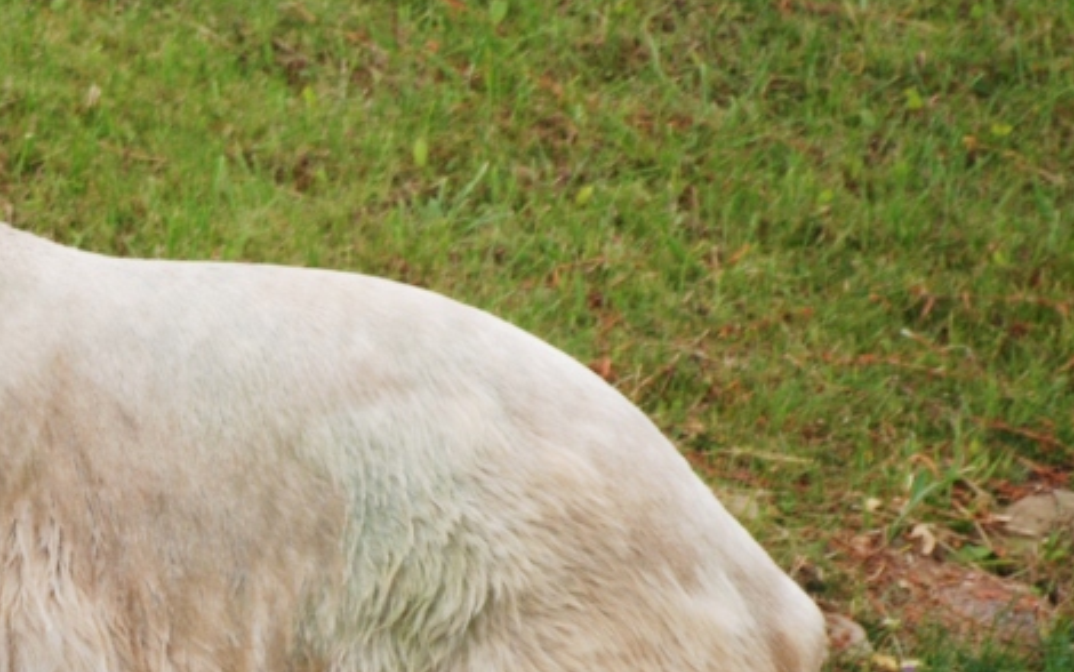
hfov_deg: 2.9
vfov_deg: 1.8
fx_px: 21460
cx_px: 55
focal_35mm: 733
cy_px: 520
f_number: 5.3
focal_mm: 220
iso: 360
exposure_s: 1/500
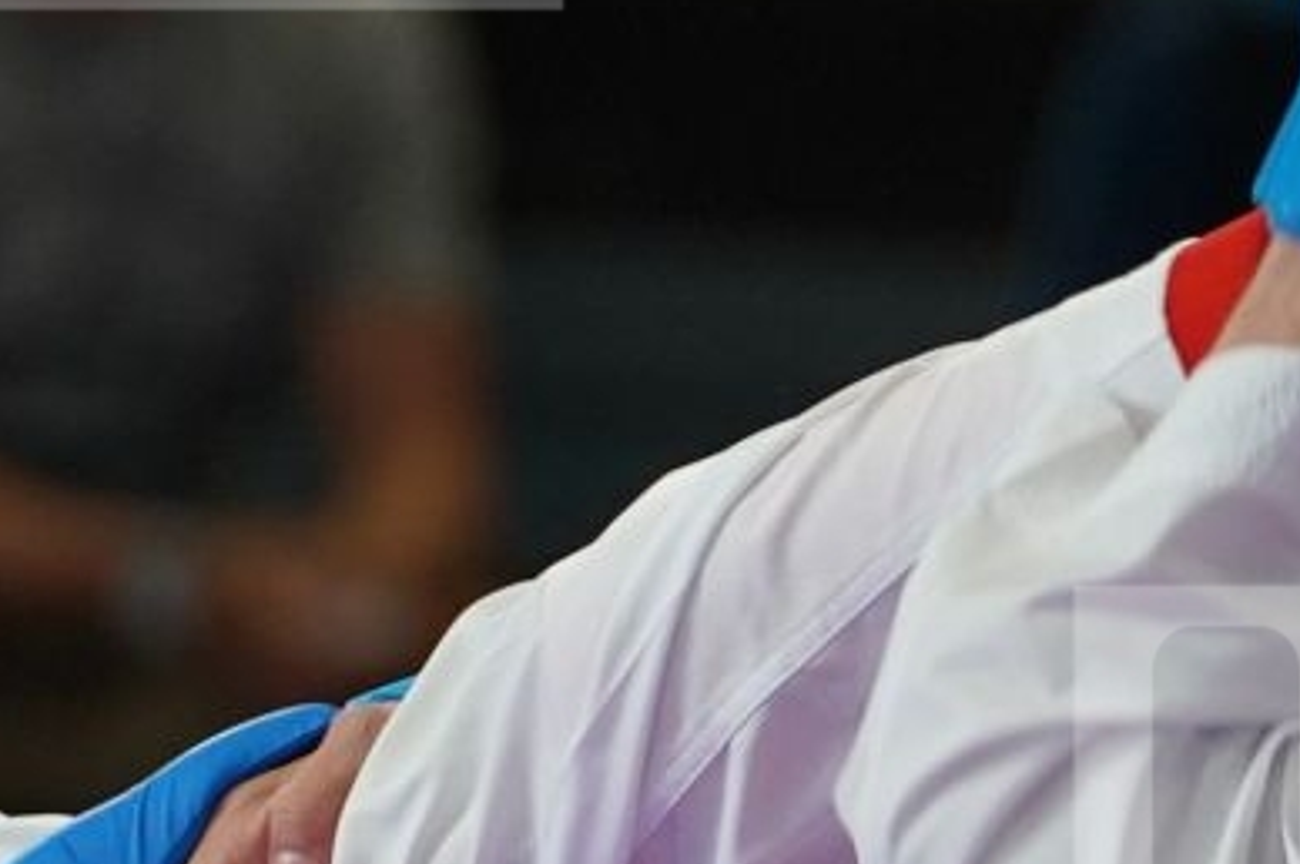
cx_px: 251
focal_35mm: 1212
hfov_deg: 1.7
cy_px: 891
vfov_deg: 1.1
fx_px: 43729
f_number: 2.8
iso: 1000
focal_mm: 174
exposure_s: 1/1000
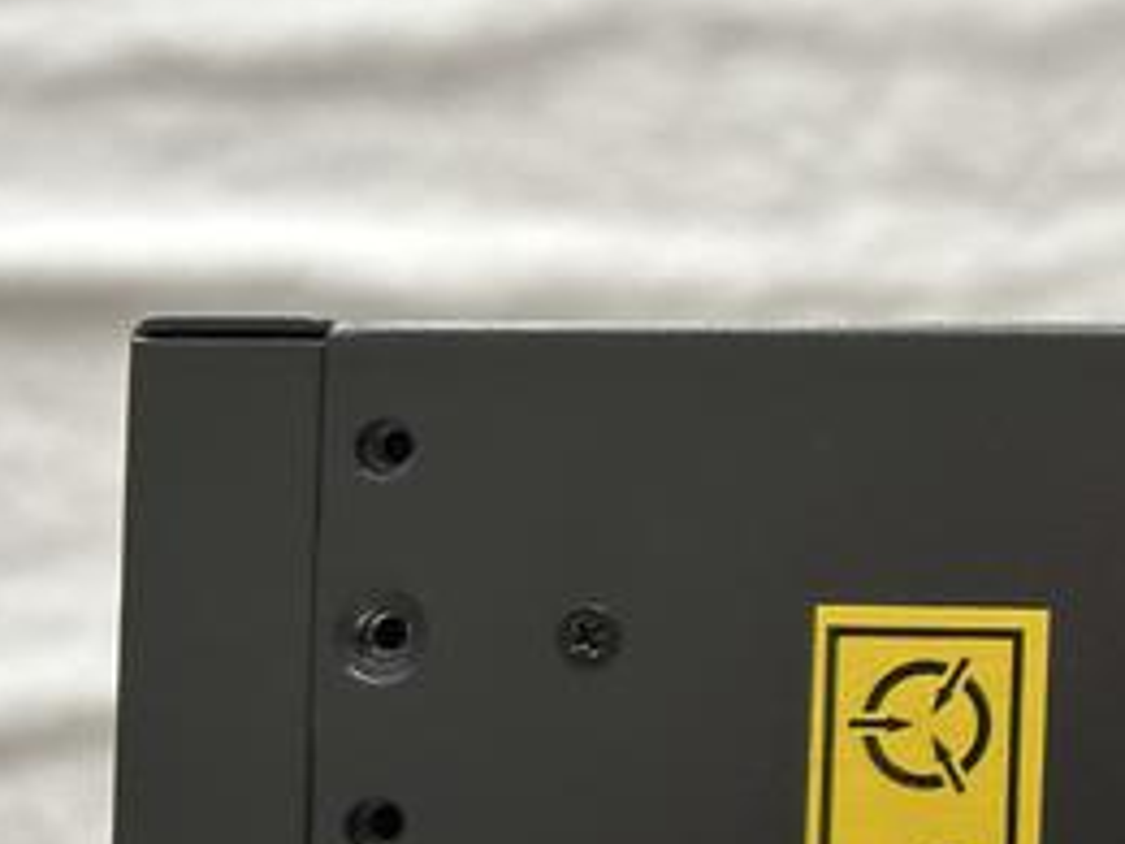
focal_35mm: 80
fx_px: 2600
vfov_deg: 18.4
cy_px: 467
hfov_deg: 20.7
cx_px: 1705
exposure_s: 1/121
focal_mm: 5.7
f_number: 1.5
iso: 64
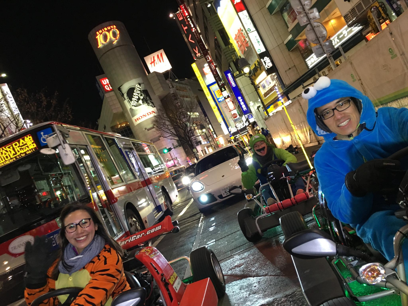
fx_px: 342
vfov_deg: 48.2
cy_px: 153
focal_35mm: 29
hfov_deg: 61.7
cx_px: 204
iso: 160
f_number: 2.2
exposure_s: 1/30
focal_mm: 4.15
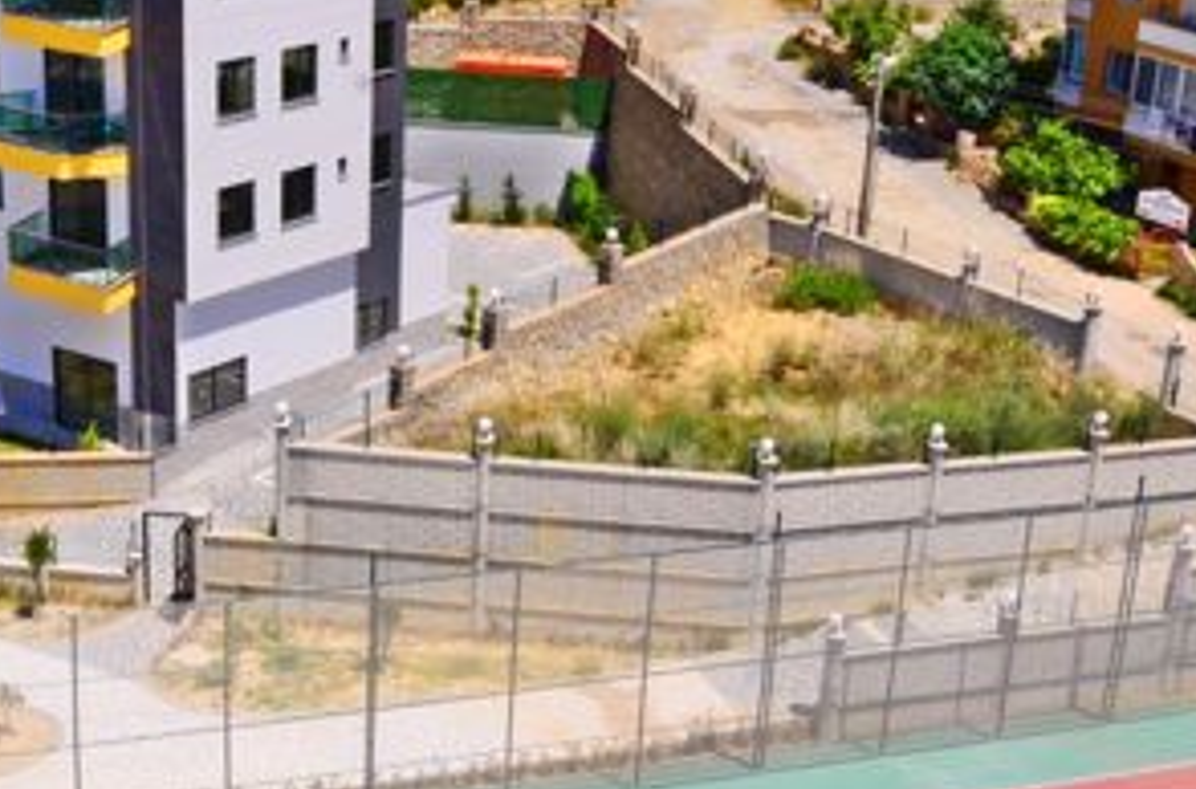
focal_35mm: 72
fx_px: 2384
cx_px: 490
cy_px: 517
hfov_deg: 28.1
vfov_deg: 18.7
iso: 320
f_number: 16
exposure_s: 1/320
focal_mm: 20
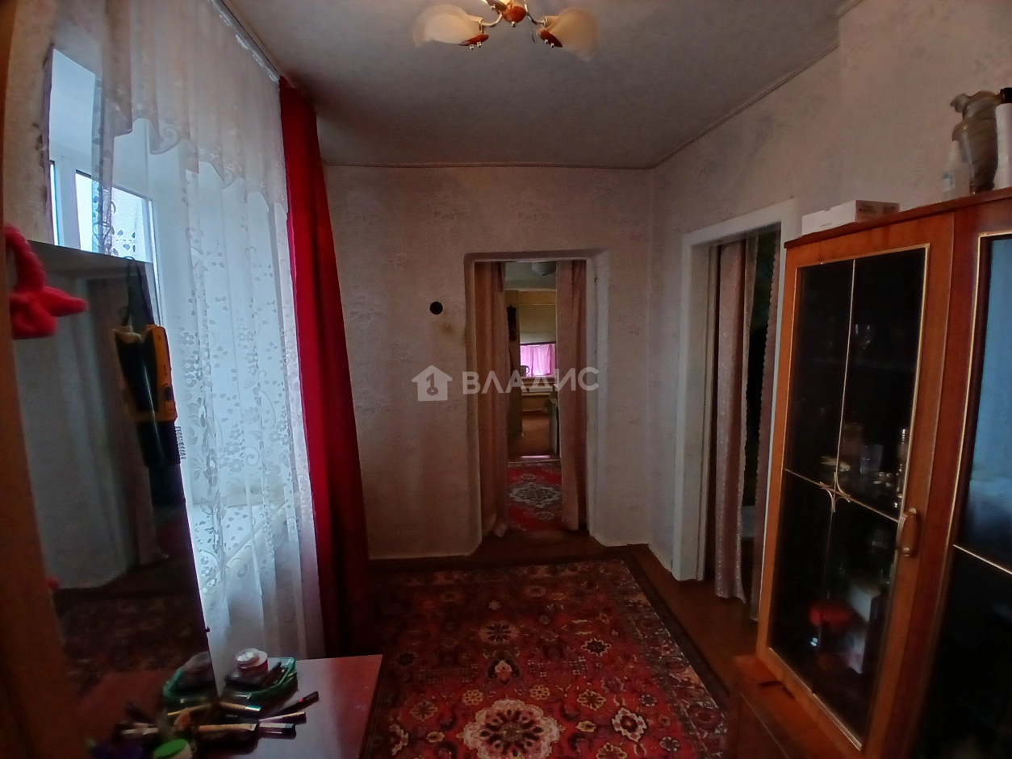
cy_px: 380
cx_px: 506
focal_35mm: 17
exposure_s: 1/33
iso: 80
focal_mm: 1.4
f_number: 2.2
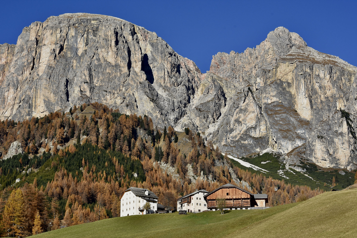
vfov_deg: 16.6
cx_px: 178
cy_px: 119
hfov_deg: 24.6
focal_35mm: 82
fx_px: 818
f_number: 16
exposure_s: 1/160
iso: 200
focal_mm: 55
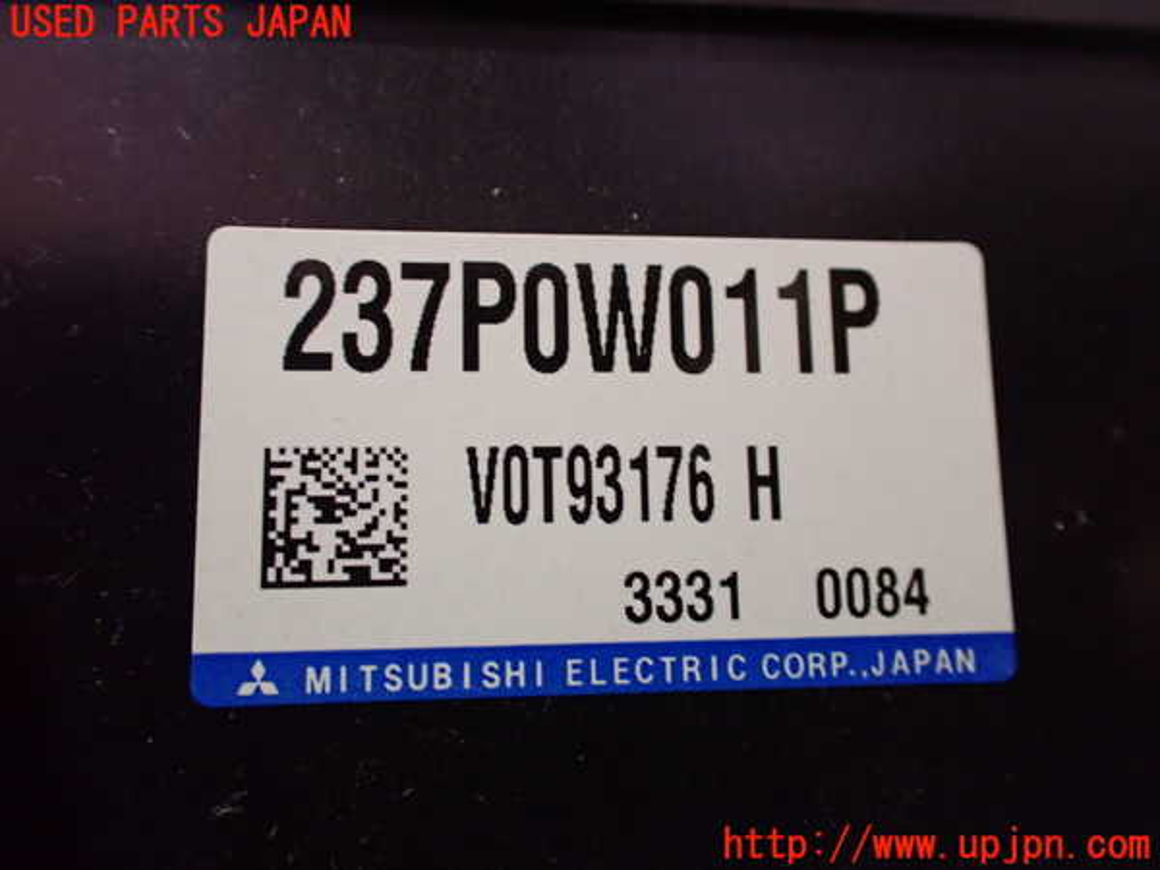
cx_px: 580
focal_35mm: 30
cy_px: 435
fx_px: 1005
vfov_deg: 46.8
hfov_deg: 60.0
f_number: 2.3
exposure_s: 1/30
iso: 800
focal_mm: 5.4
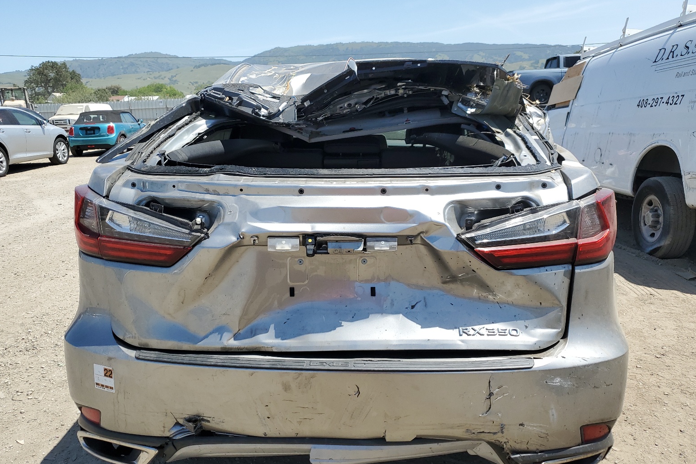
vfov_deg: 46.3
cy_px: 267
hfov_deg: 65.5
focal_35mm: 28
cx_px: 342
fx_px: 541
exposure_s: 1/2500
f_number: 1.5
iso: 50
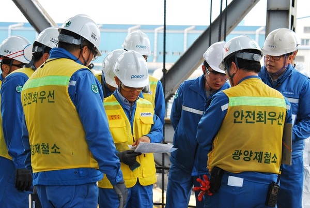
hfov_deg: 22.6
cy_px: 104
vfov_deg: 15.2
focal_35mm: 90
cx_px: 155
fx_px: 776
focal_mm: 60
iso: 400
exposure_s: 1/200
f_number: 5.6
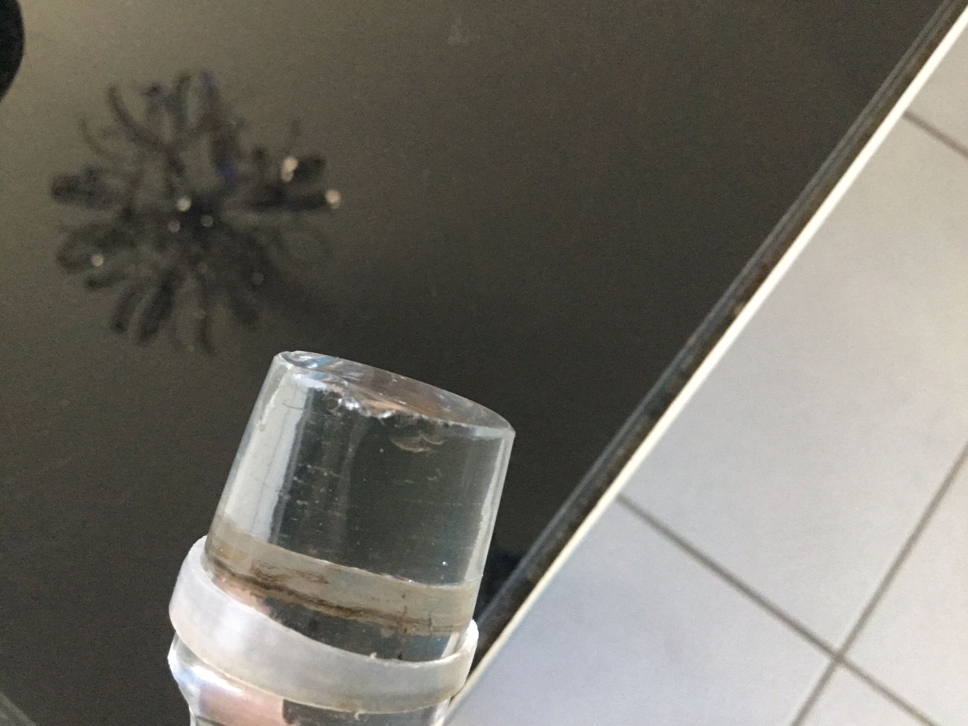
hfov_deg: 58.4
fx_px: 867
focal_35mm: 31
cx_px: 484
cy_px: 363
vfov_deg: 45.4
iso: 320
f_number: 2.4
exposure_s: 1/17
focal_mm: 3.3
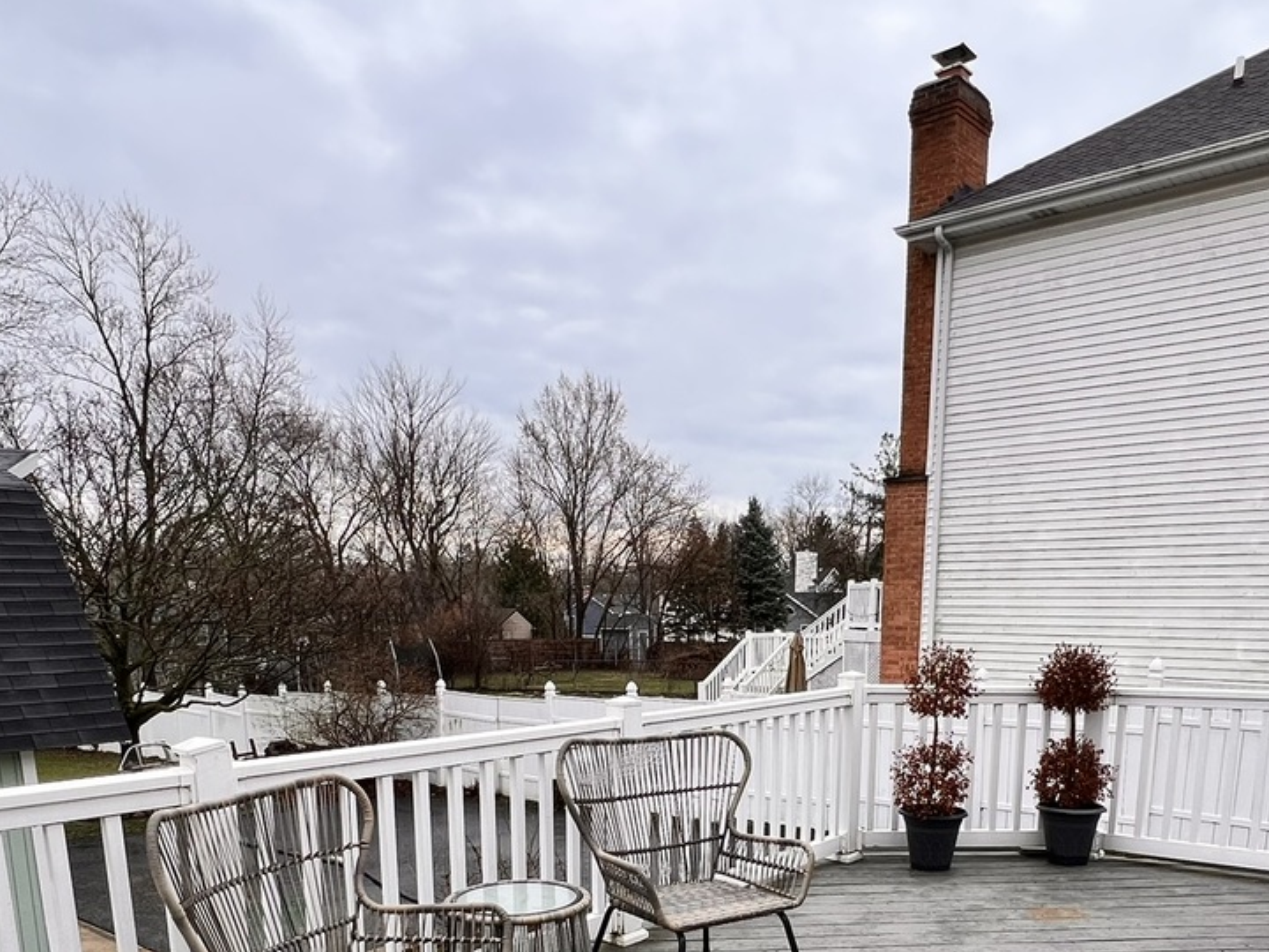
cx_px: 670
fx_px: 953
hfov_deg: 67.3
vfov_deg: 48.9
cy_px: 807
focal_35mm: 26
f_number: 1.8
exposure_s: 1/558
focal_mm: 1.57
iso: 32
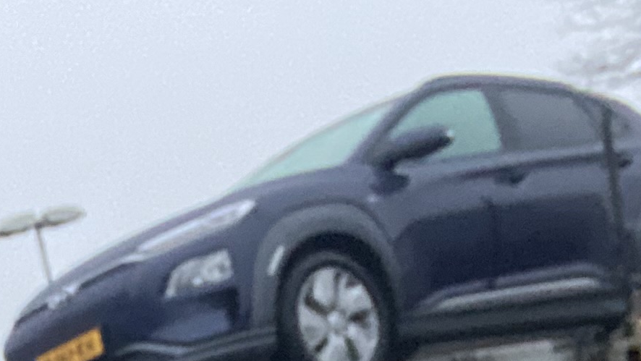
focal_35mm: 114
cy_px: 1011
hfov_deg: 17.7
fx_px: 1938
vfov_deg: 9.0
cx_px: -159
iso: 400
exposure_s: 1/46
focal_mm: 2.71
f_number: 2.2
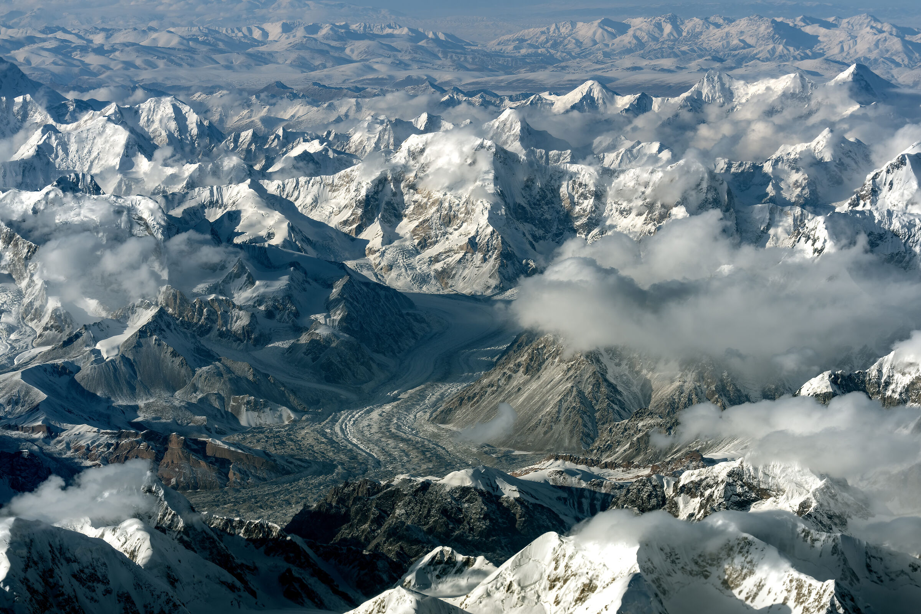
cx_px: 460
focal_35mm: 150
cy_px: 307
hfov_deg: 13.7
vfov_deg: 9.1
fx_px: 3837
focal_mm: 150
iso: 100
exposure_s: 1/1000
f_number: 6.3
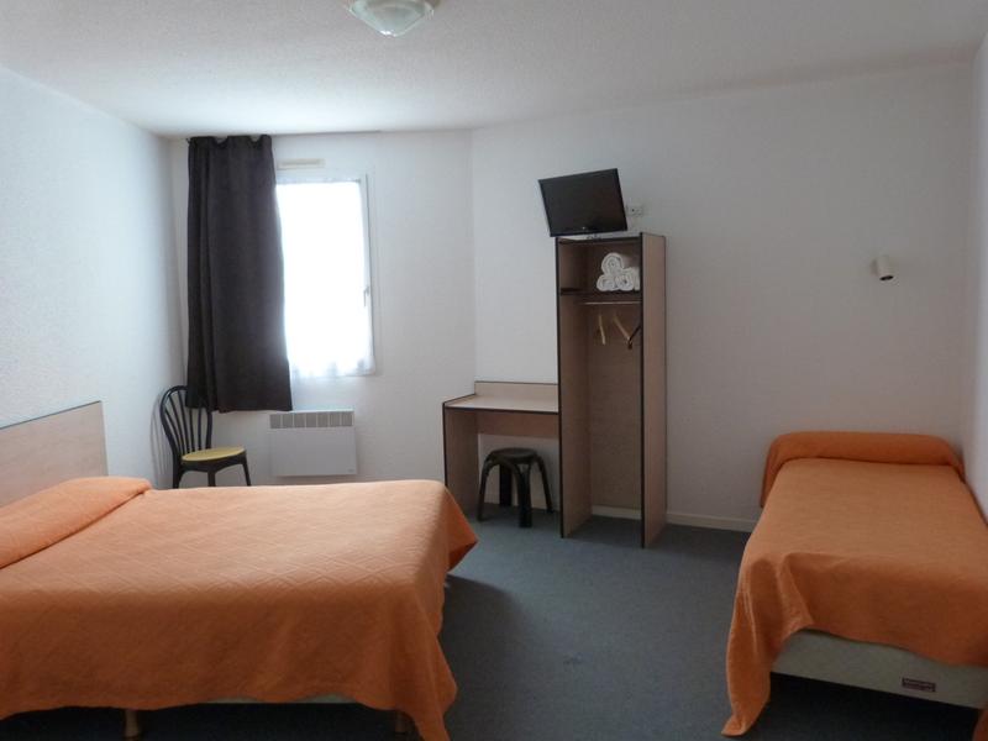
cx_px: 494
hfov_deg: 69.4
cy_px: 370
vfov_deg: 54.9
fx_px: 714
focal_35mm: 25
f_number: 2.8
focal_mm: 4.5
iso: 400
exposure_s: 1/13
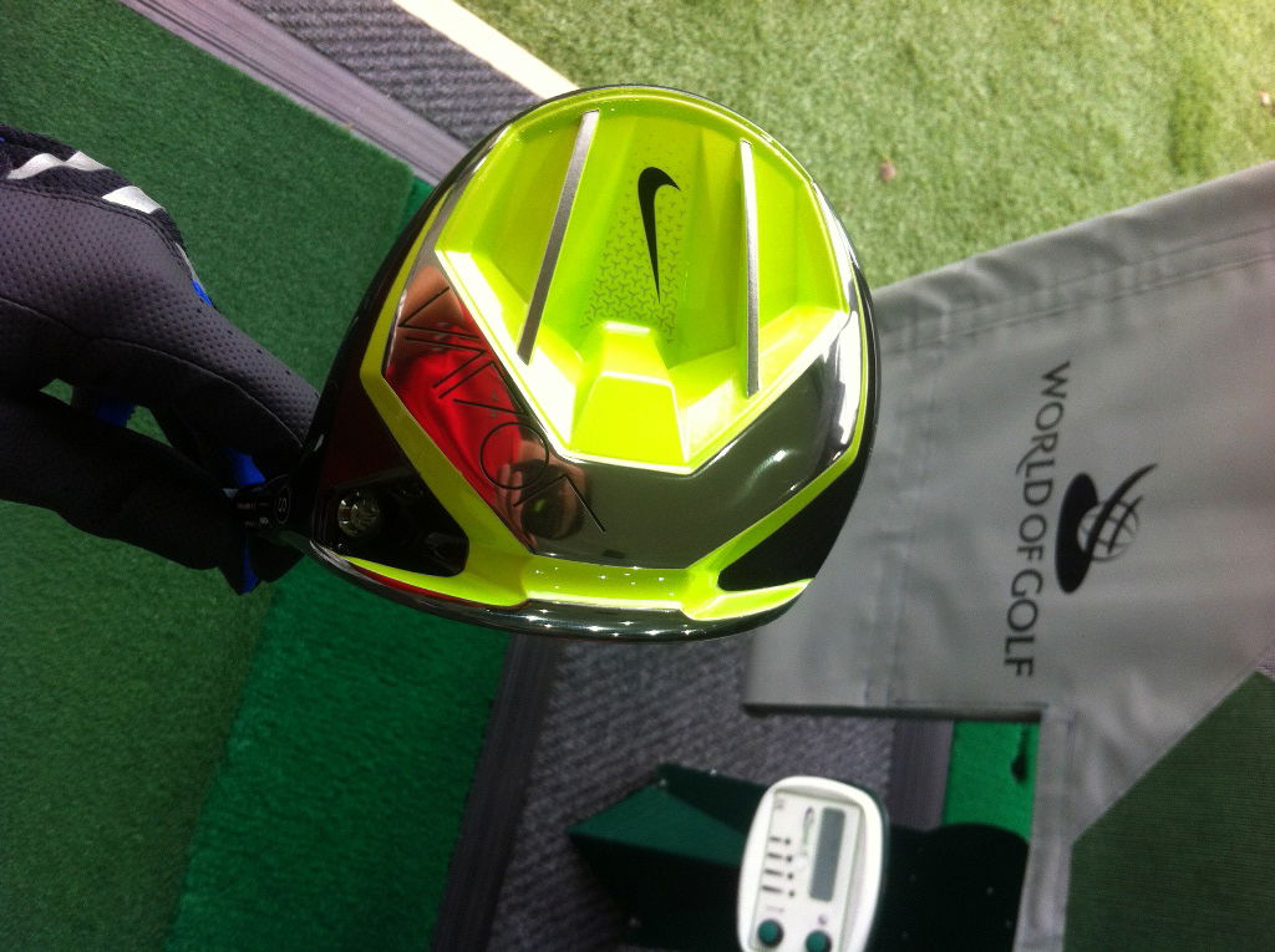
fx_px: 1287
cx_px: 638
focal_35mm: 35
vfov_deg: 40.6
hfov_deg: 52.7
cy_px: 476
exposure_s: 1/60
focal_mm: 3.85
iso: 80
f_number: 2.8
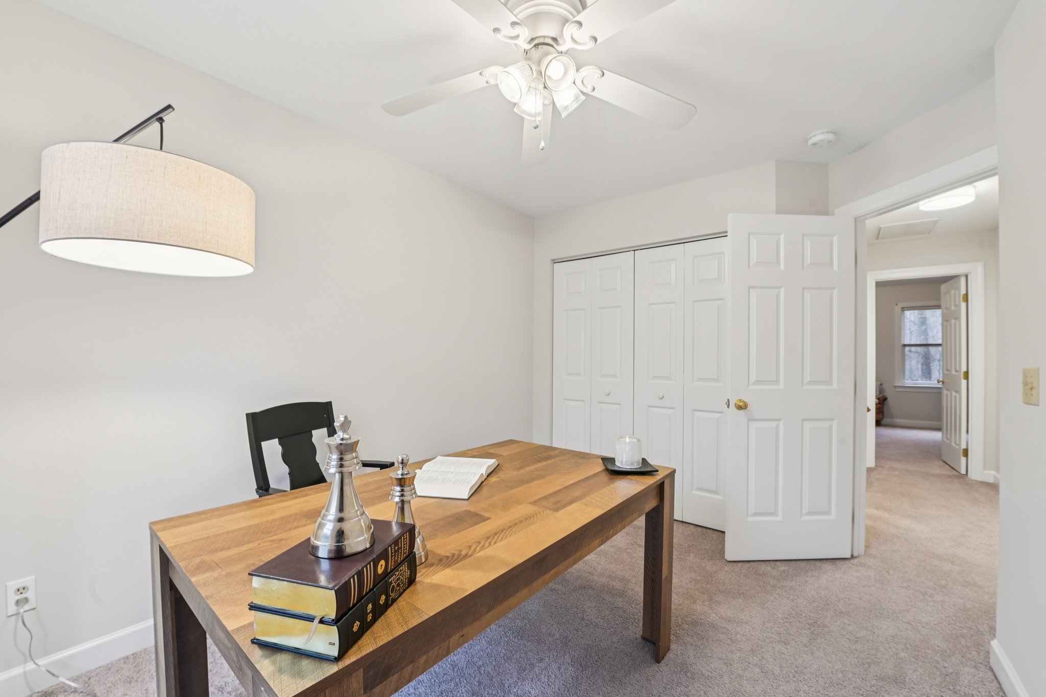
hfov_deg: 104.3
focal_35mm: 14
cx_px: 523
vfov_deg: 81.2
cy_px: 348
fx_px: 407
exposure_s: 1/4
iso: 200
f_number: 9
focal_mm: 14
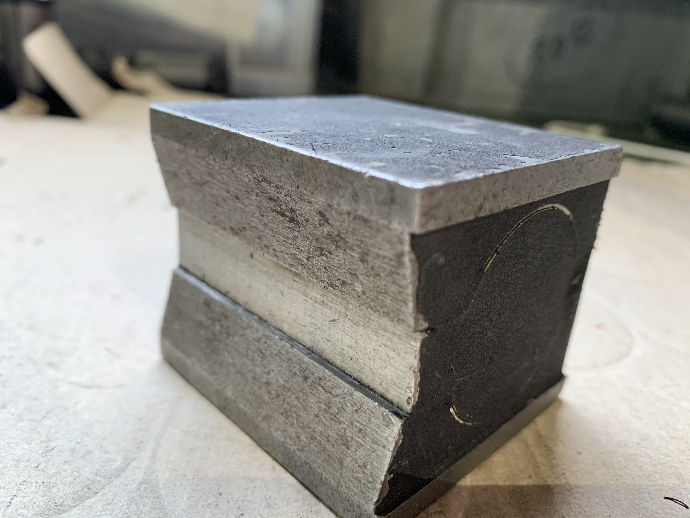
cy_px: 259
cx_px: 345
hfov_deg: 67.3
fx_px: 518
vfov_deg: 53.1
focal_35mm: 26
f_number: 1.8
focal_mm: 4.25
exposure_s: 1/60
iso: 320
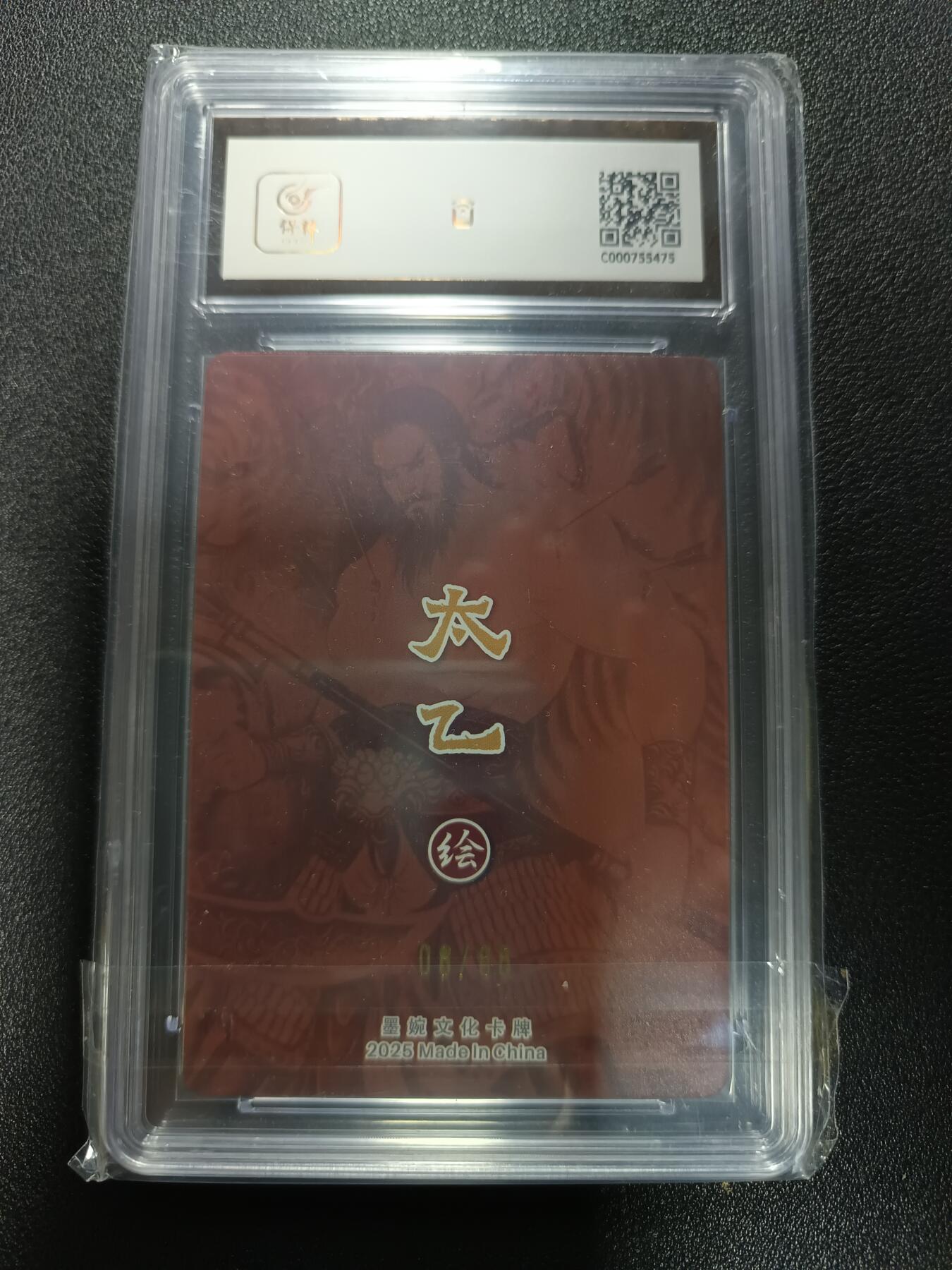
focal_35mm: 24
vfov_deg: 71.6
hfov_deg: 56.8
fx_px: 880
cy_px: 635
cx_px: 476
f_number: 1.7
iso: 1089
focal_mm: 5.31
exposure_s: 1/50
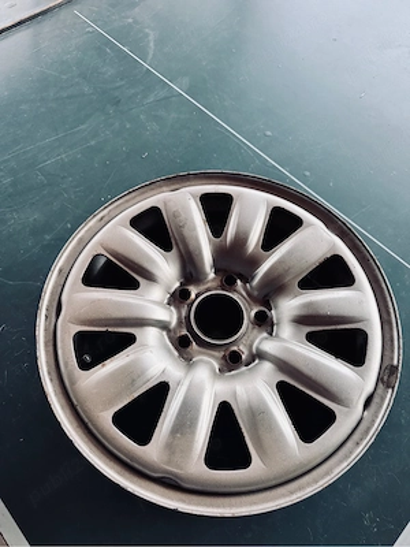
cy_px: 274
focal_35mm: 24
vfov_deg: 71.6
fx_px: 379
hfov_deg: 56.8
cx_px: 205
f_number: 1.78
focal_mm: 6.76
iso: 400
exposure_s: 1/60
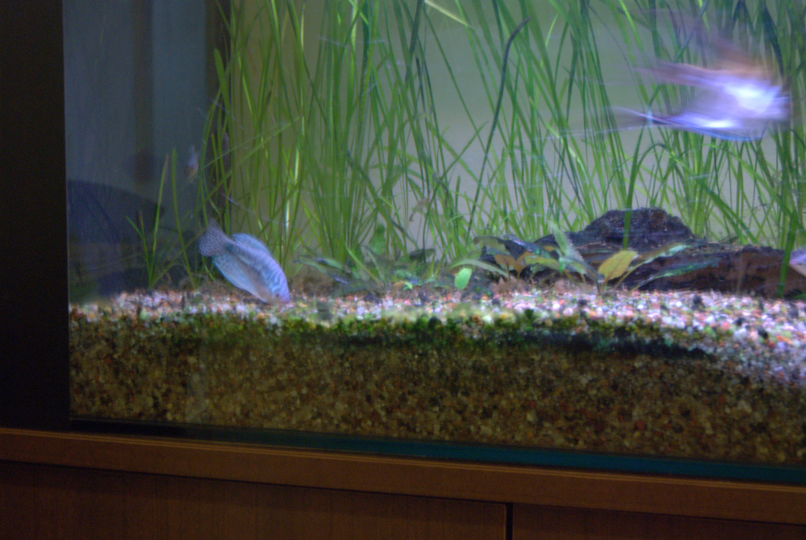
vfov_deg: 22.7
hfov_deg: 33.4
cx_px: 403
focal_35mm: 60
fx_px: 1345
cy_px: 270
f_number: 5.6
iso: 800
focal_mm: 40
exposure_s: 1/6
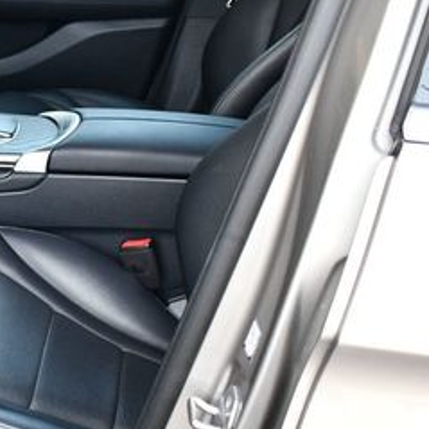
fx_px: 1150
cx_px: -102
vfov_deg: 21.1
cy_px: 196
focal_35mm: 82
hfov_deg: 19.7
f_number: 3.5
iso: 800
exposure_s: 1/250
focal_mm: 18
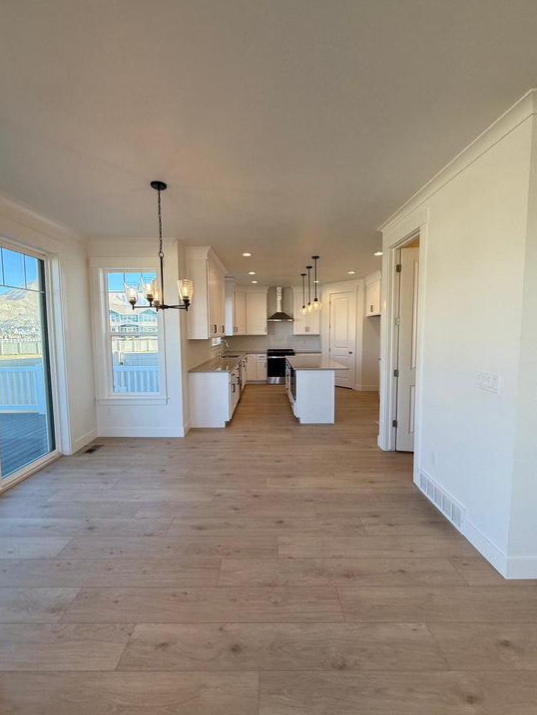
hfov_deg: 81.8
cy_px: 356
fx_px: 310
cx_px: 266
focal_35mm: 15
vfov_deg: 98.2
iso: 64
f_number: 2.2
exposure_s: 1/183
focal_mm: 2.22
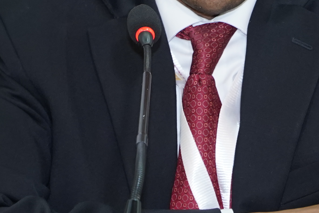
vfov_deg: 3.2
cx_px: 222
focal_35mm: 433
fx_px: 3836
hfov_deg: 4.8
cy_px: -48
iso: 1000
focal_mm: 101
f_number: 5
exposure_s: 1/40
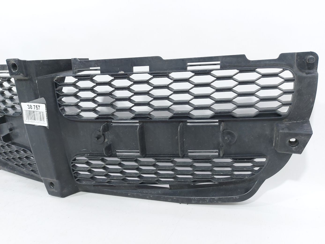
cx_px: 162
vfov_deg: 56.8
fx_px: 225
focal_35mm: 24
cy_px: 122
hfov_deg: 71.6
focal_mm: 5.23
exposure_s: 1/50
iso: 100
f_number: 1.8
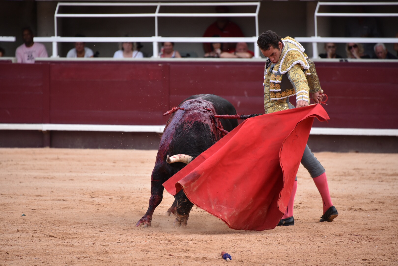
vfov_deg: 4.6
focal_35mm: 300
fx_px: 3316
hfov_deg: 6.9
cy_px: 133
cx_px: 199
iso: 1250
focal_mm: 300
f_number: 5.6
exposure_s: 1/1250
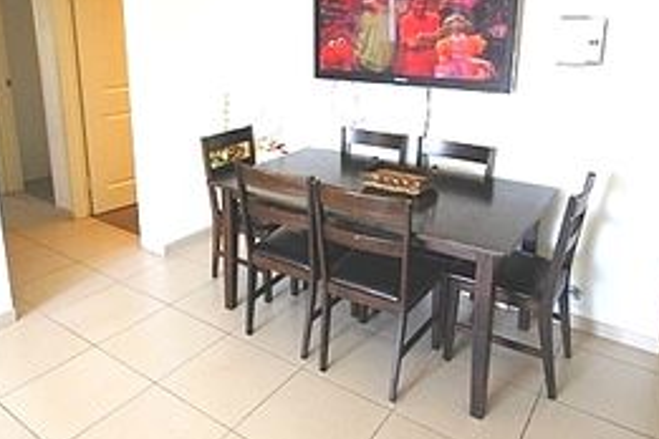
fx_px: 494
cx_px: 298
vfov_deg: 46.7
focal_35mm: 27
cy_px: 127
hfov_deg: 67.2
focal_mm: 10
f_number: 4
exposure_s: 1/60
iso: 360
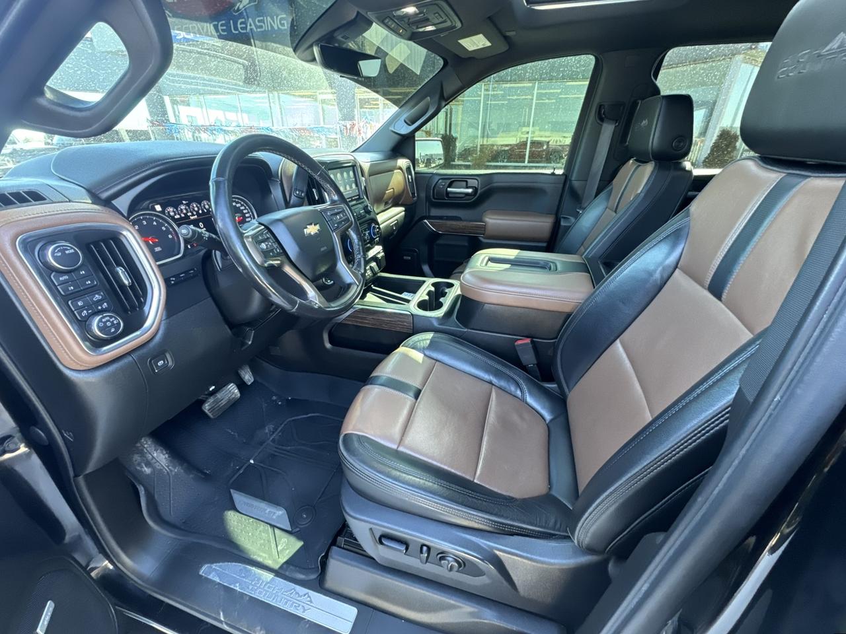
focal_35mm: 14
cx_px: 423
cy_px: 317
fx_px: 342
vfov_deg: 85.7
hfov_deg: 102.1
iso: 320
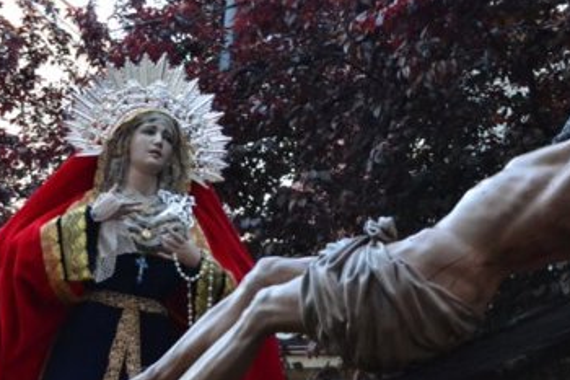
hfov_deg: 28.5
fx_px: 1124
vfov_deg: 19.2
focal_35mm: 71
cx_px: 306
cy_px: 186
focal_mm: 24
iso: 3200
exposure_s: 1/50
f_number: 4
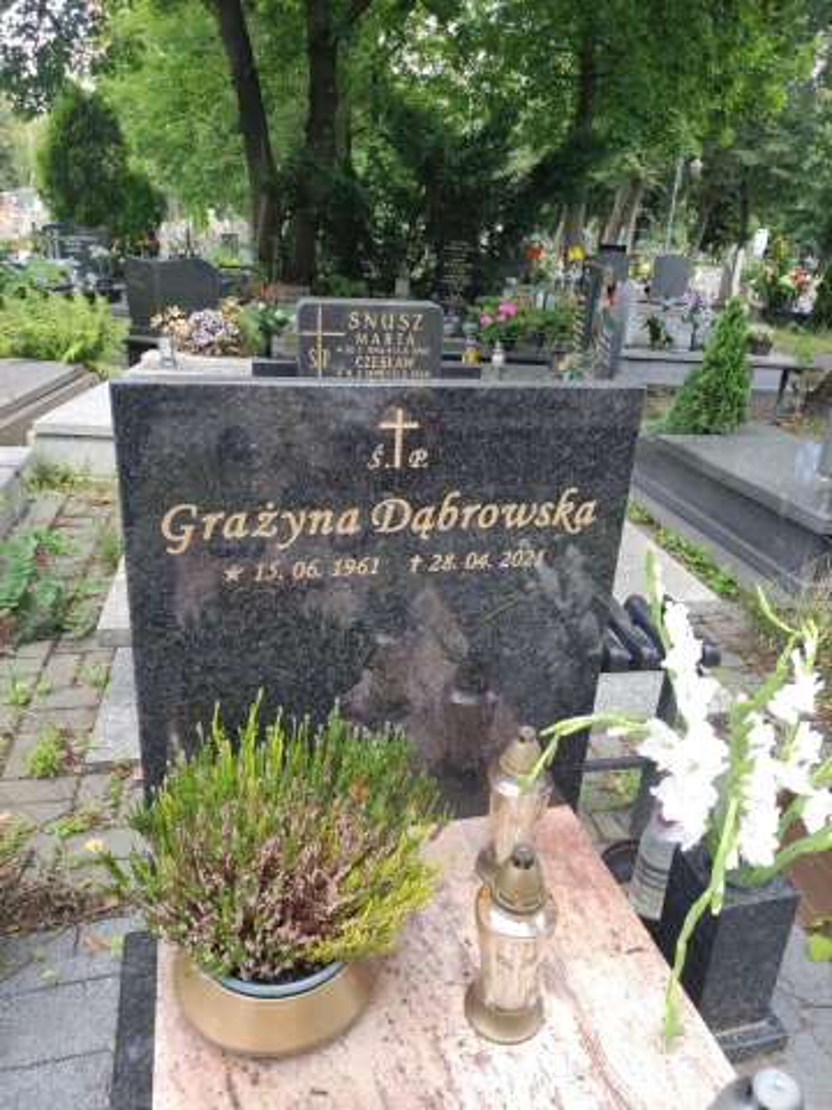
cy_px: 555
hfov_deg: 54.9
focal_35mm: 25
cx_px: 416
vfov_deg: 69.4
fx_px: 801
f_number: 1.89
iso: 50
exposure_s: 1/102
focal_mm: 5.43
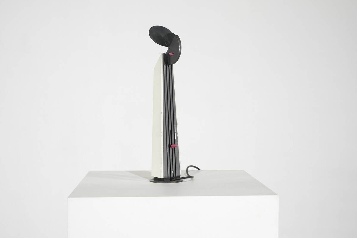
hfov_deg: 37.5
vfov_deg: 25.5
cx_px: 178
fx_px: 526
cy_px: 119
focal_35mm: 53
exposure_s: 1/70
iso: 800
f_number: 5.6
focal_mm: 35
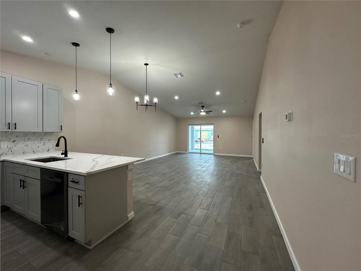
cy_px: 136
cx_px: 180
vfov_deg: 85.7
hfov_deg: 102.1
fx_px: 146
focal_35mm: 14
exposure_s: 1/120
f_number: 2.2
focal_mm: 2.22
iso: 250
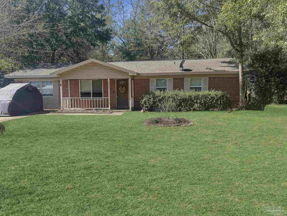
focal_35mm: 26
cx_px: 144
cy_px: 108
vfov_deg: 53.1
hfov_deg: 67.3
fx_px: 216
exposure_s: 1/2083
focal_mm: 5.7
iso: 50
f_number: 1.5
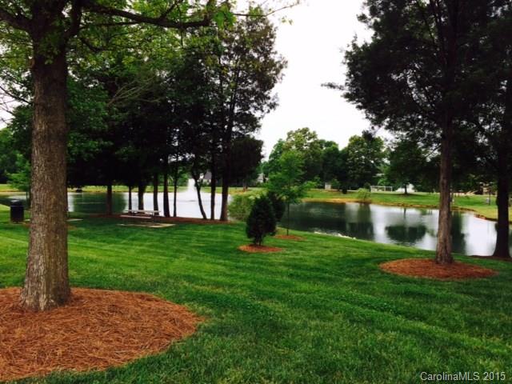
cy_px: 192
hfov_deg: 60.0
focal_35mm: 30
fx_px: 444
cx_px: 256
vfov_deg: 46.8
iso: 32
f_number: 2.2
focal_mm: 4.12
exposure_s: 1/1172
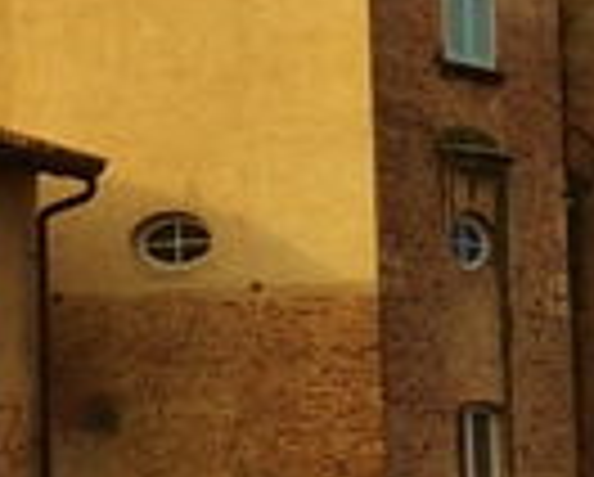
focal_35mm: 207
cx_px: -153
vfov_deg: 7.4
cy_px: -108
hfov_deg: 9.2
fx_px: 3644
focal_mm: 6.2
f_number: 3.3
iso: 100
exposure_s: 1/640
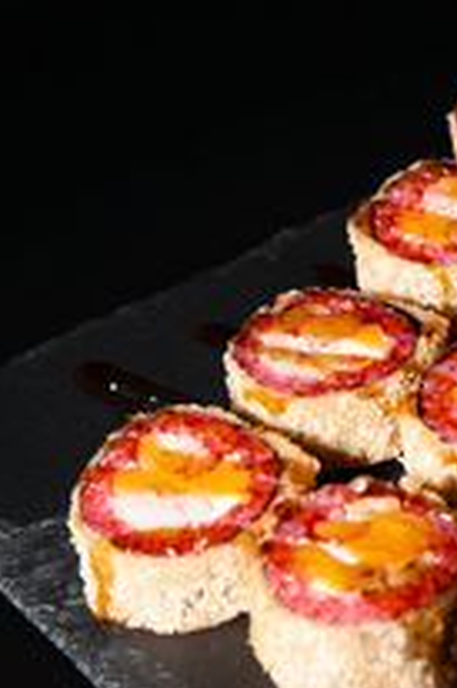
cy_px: 287
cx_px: 477
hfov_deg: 12.8
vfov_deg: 19.5
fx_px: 2003
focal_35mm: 105
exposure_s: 1/125
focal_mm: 30
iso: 100
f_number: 3.5
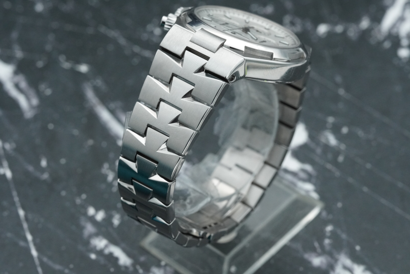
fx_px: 1197
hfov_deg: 19.4
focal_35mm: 105
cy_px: 137
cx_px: 205
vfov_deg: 13.1
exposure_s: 1/200
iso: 2500
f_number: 9
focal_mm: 70
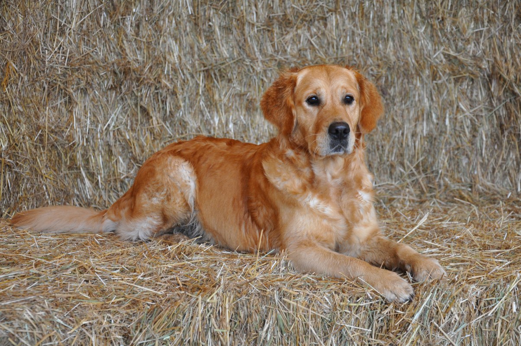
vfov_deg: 18.1
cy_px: 173
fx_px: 1084
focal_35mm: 75
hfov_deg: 27.0
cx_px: 260
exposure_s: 1/60
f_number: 5
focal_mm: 50
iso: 400
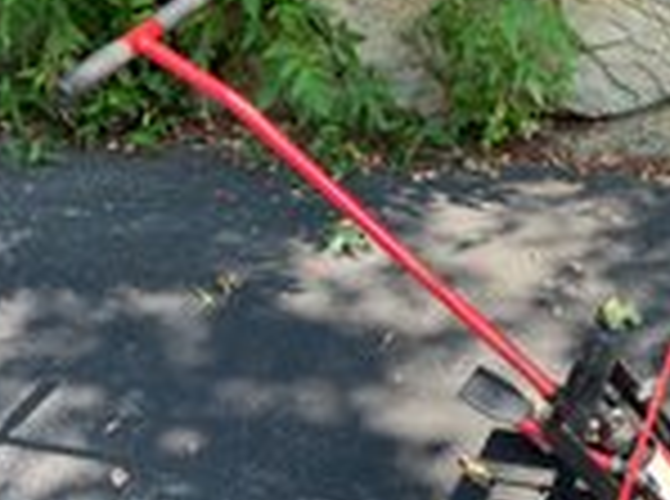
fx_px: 1159
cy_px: 363
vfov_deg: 24.1
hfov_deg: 30.5
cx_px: 627
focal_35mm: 60
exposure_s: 1/607
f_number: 1.5
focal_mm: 5.7
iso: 50
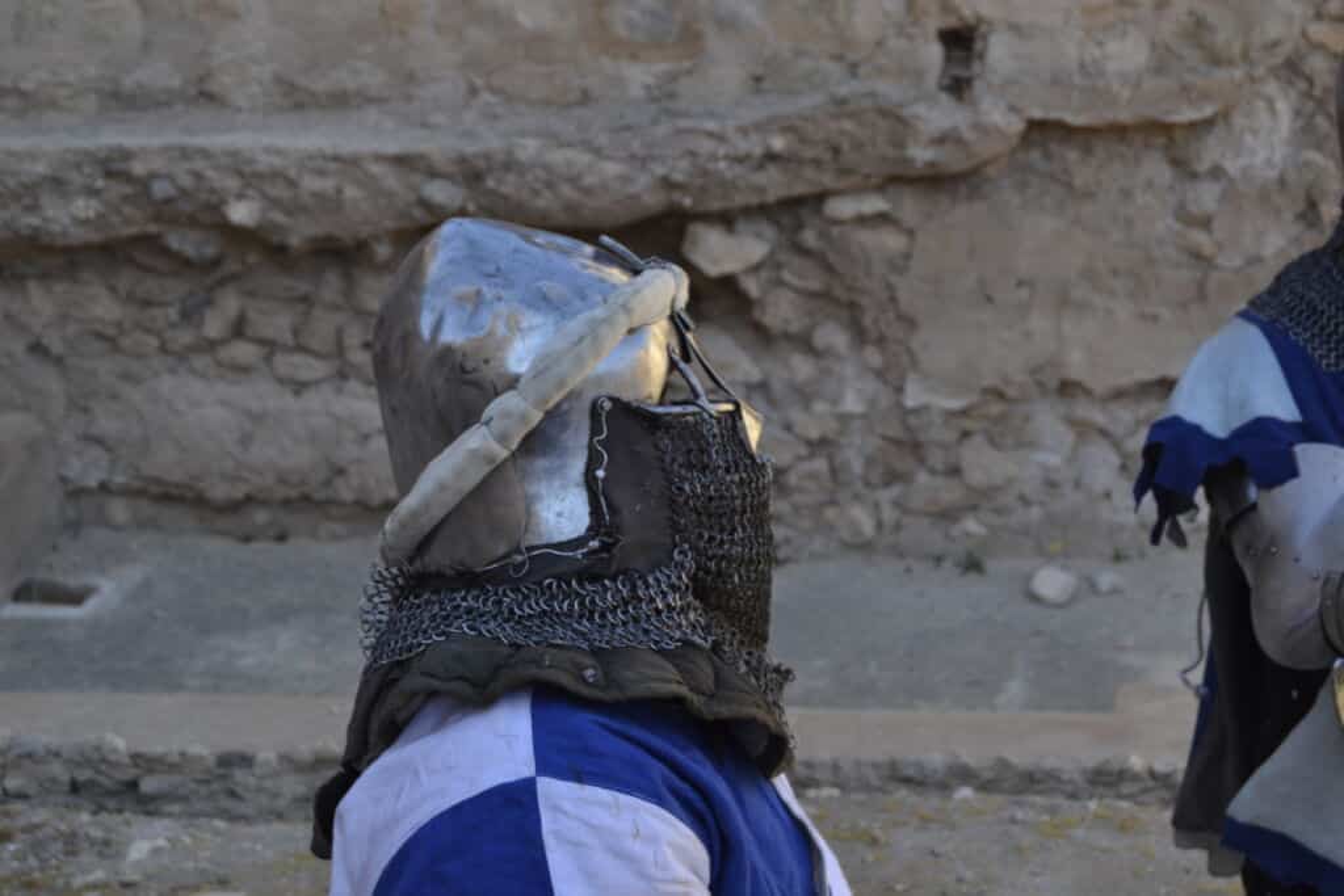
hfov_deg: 24.6
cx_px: 672
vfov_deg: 16.6
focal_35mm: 82
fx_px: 3080
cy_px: 448
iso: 100
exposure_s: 1/100
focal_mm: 55
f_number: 8
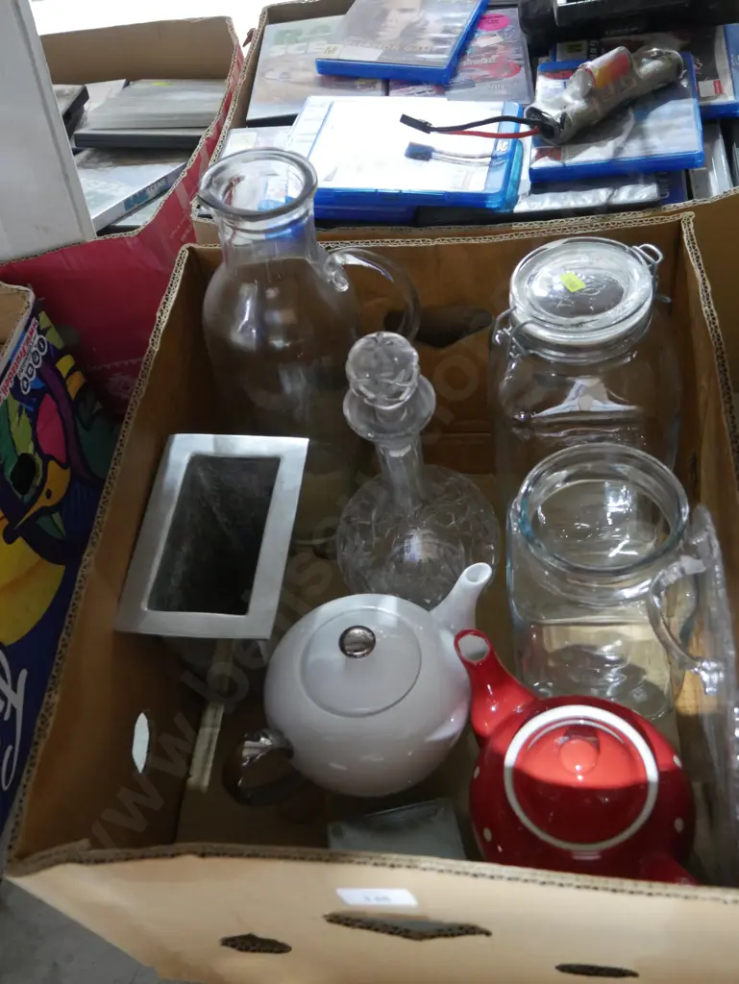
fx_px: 967
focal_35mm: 34
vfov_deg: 53.9
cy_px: 492
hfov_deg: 41.8
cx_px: 370
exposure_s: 1/50
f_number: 4
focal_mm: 17
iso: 3200
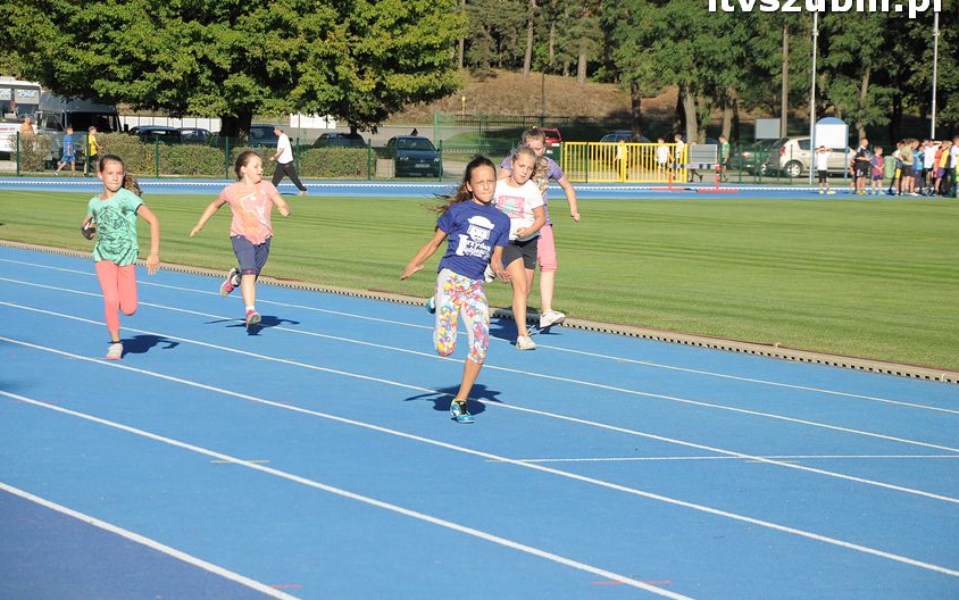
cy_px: 285
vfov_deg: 8.1
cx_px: 481
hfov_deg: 13.0
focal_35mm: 162
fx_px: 4222
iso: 500
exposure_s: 1/1250
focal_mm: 105
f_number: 9
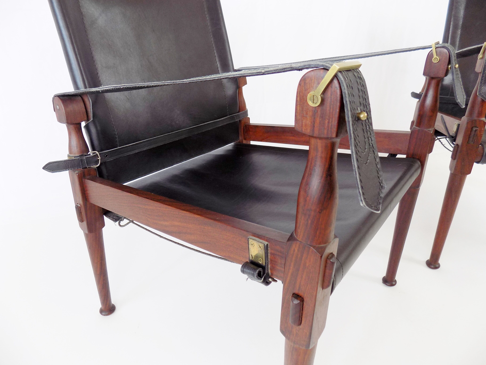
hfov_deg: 73.9
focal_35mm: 23
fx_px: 323
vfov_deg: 58.9
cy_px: 182
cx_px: 243
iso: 100
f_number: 3.1
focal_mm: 4
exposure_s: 1/30
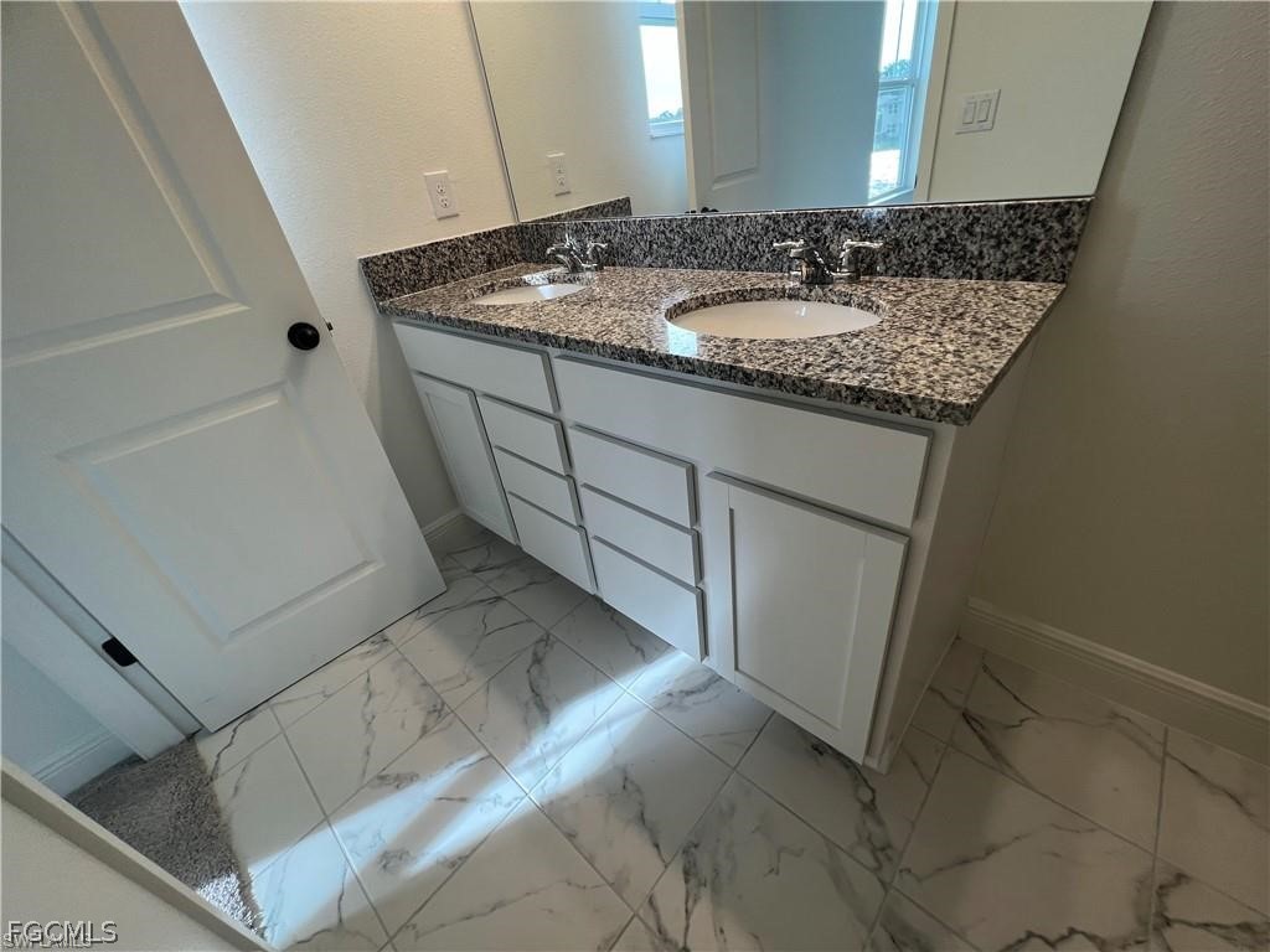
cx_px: 635
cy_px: 476
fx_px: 477
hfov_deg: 106.2
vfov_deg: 89.9
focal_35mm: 13
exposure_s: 1/120
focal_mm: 1.57
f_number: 1.8
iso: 50
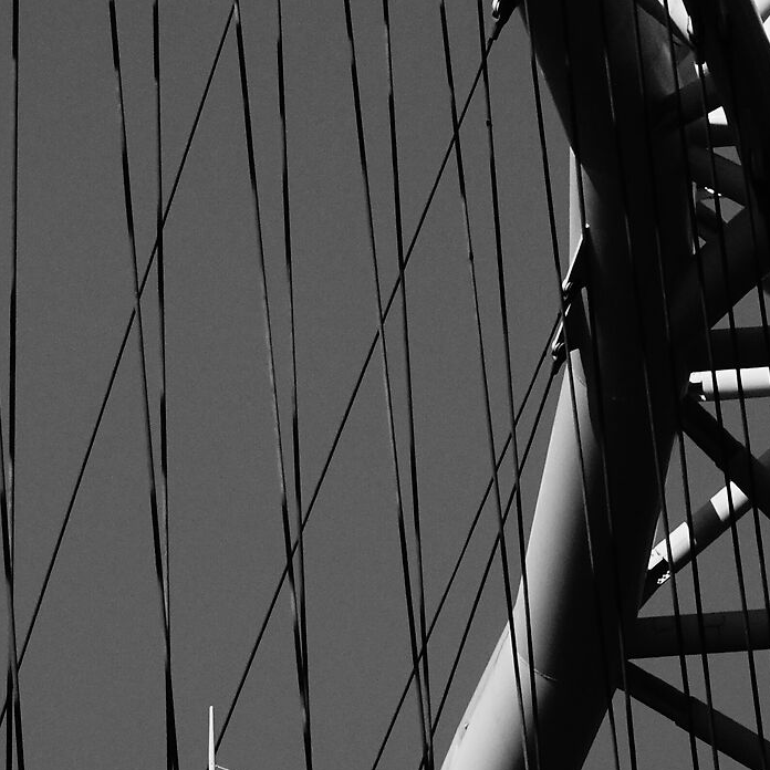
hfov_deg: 4.6
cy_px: -383
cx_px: 299
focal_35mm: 384
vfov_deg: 4.5
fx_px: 9664
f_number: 10
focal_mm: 47.94
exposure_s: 1/1000
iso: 200
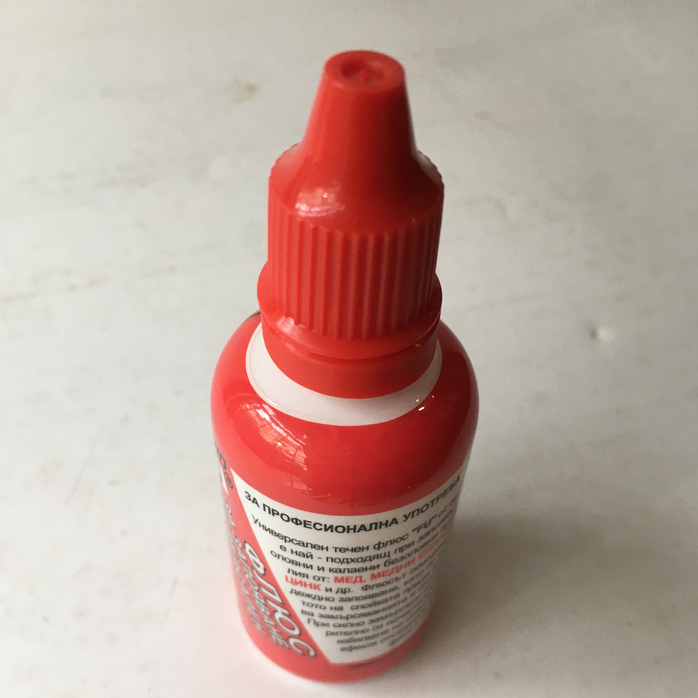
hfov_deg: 47.2
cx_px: 350
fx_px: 798
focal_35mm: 35
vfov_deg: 46.9
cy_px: 428
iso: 40
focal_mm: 4.15
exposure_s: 1/33
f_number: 2.2
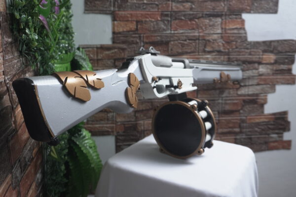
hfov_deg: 57.2
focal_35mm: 33
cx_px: 148
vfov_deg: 40.0
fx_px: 271
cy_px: 98
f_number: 4.5
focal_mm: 22
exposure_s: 1/50
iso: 500
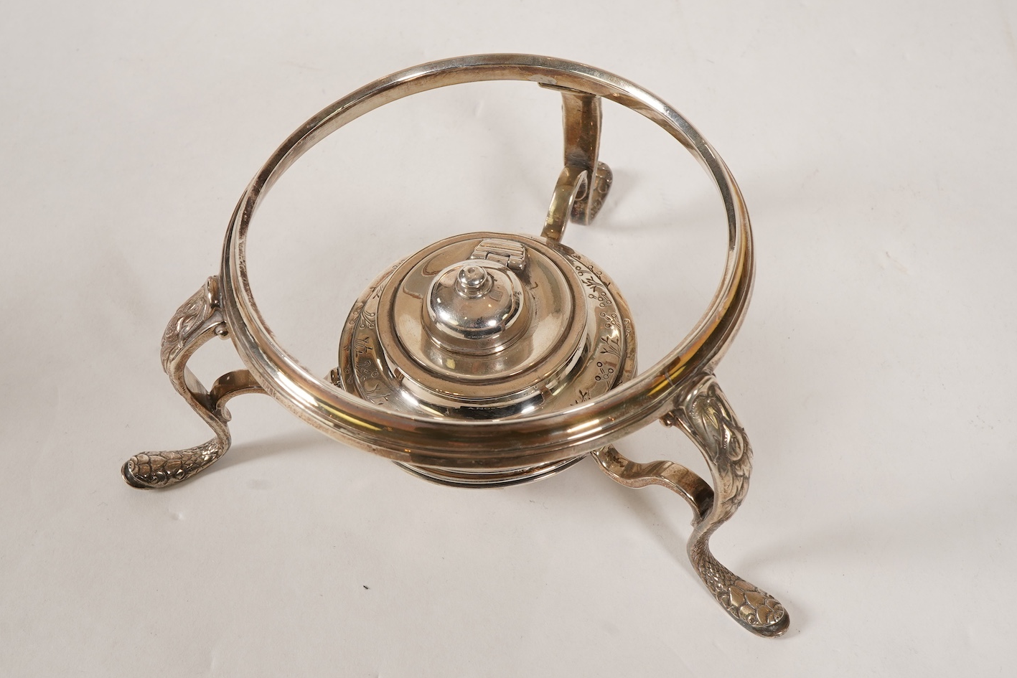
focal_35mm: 50
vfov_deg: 27.0
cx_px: 493
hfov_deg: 39.6
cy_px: 338
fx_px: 1413
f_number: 22
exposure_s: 1/125
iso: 400
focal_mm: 30
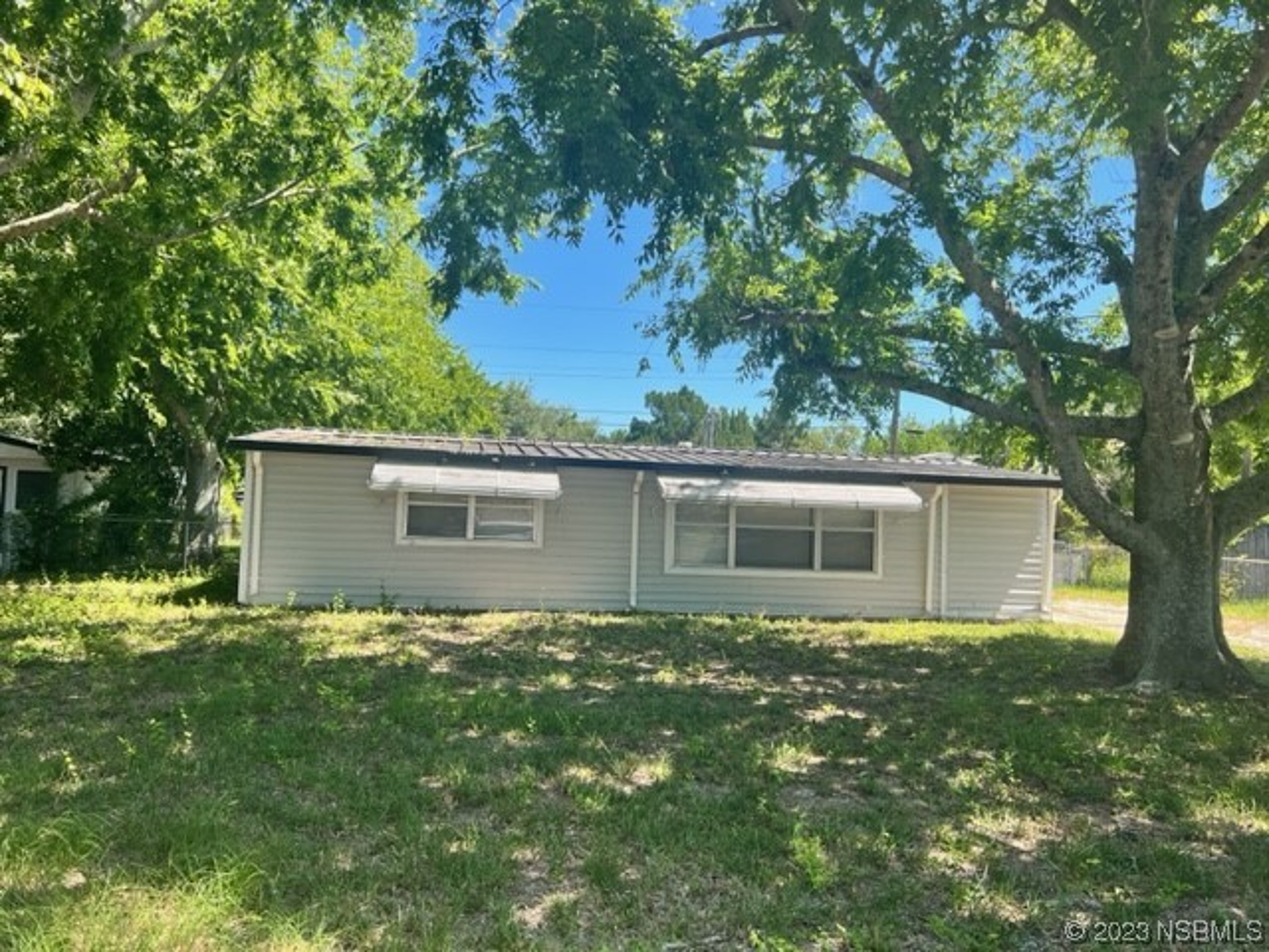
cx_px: 634
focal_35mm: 26
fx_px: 953
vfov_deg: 53.1
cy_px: 476
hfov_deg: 67.3
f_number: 1.5
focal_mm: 5.7
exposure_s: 1/1183
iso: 50
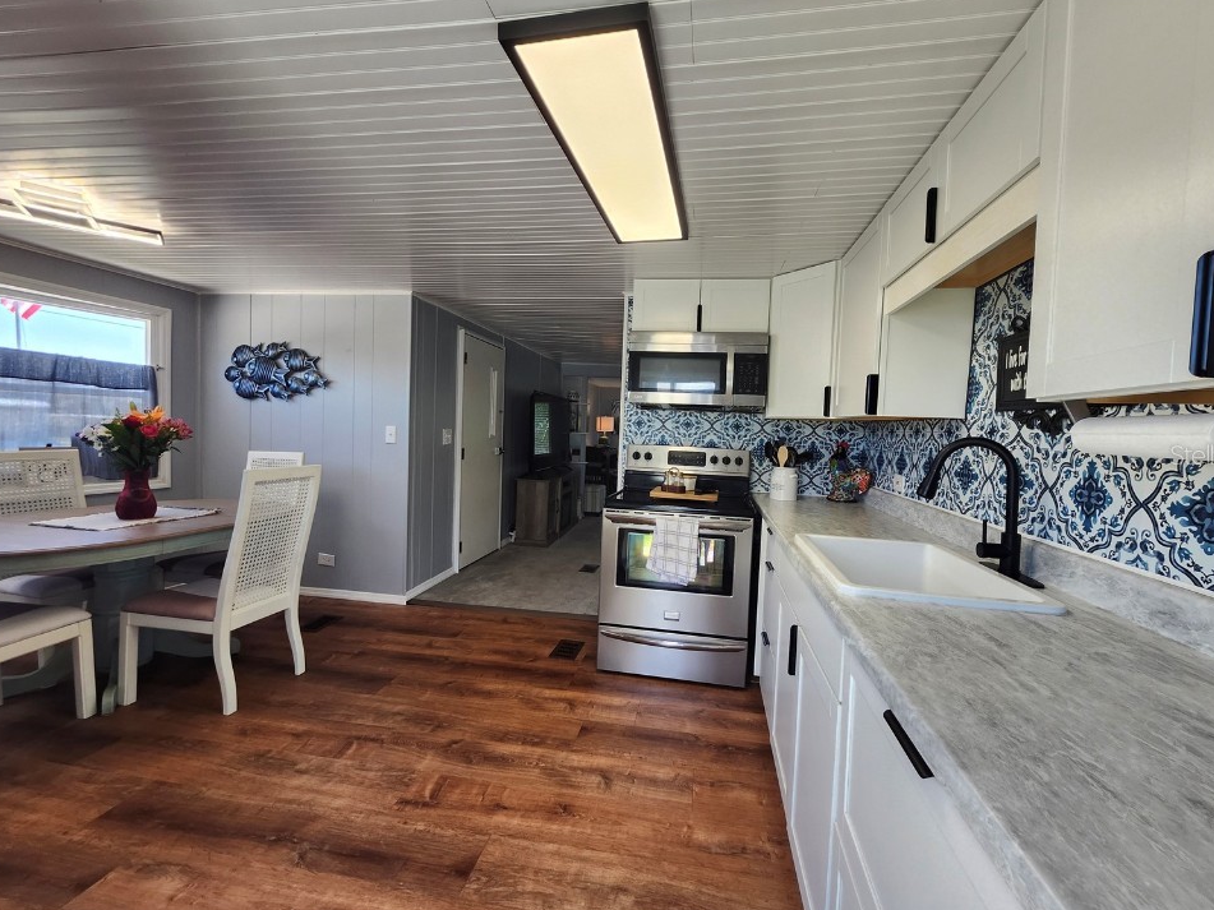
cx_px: 637
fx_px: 491
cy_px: 454
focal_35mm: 14
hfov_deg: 102.0
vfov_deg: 85.7
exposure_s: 1/120
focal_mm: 1.74
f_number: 2.2
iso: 64
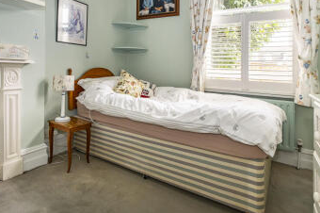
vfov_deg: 58.5
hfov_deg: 80.7
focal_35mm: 21
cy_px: 78
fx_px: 186
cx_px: 136
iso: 500
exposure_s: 1/80
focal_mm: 10
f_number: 5
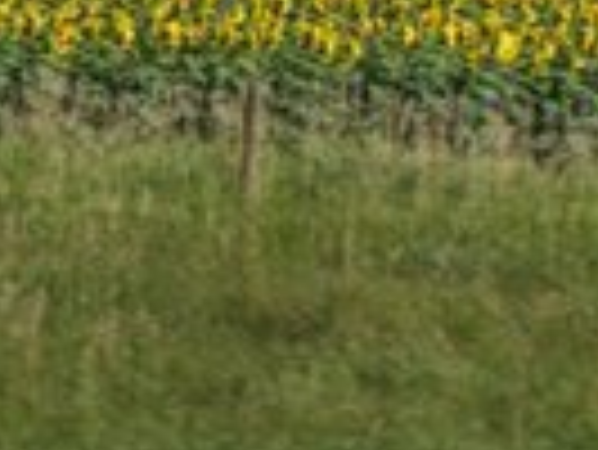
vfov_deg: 6.0
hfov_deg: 7.8
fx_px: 4305
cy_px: -68
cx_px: -225
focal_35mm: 249
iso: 64
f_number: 4.5
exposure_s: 1/640
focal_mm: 13.7
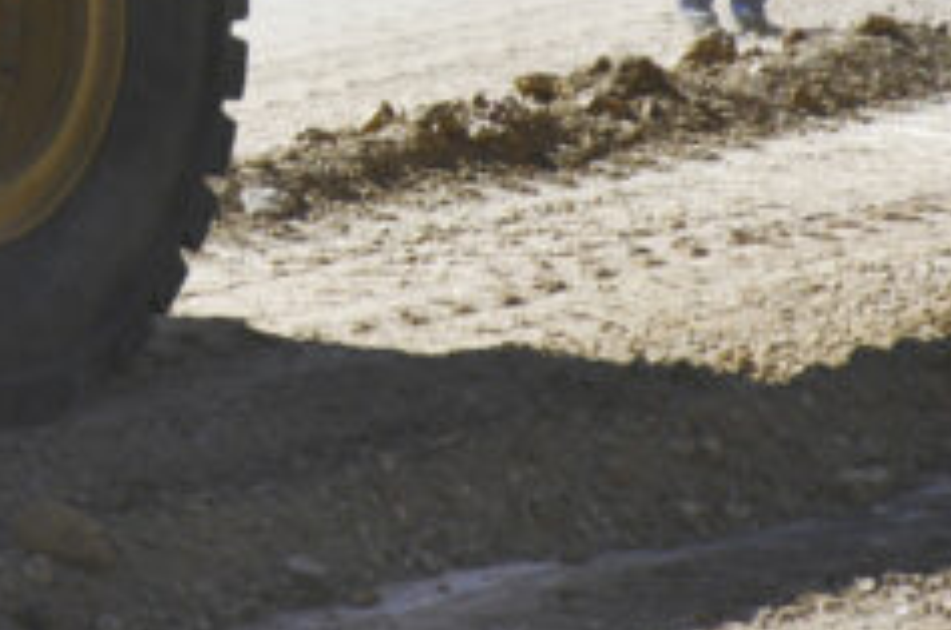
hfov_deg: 2.5
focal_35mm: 828
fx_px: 21829
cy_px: -351
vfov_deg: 1.7
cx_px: -365
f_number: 7.1
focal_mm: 170
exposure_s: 1/1000
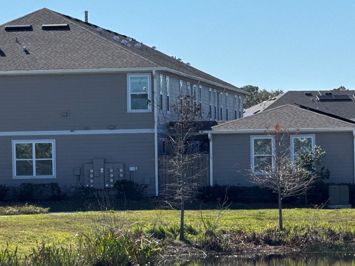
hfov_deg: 7.7
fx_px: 2635
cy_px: 213
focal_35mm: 257
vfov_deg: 5.8
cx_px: 65
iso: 50
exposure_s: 1/1546
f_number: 2.8
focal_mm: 15.66
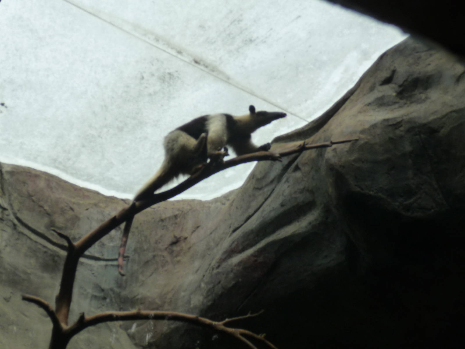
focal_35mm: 72
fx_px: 967
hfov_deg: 27.0
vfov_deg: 20.4
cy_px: 174
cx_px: 232
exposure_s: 1/400
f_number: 4.6
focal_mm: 12.2
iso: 160
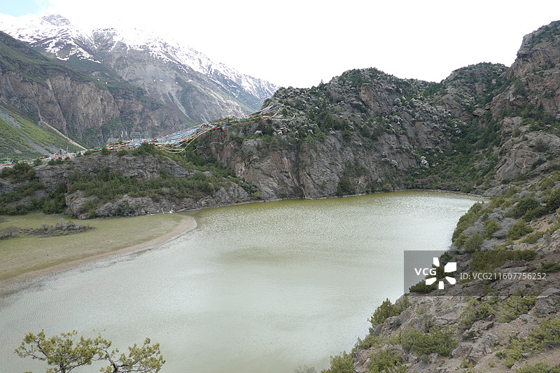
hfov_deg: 73.8
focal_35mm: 24
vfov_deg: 53.1
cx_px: 280
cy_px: 186
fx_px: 373
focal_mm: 9
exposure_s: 1/500
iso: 125
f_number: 2.8
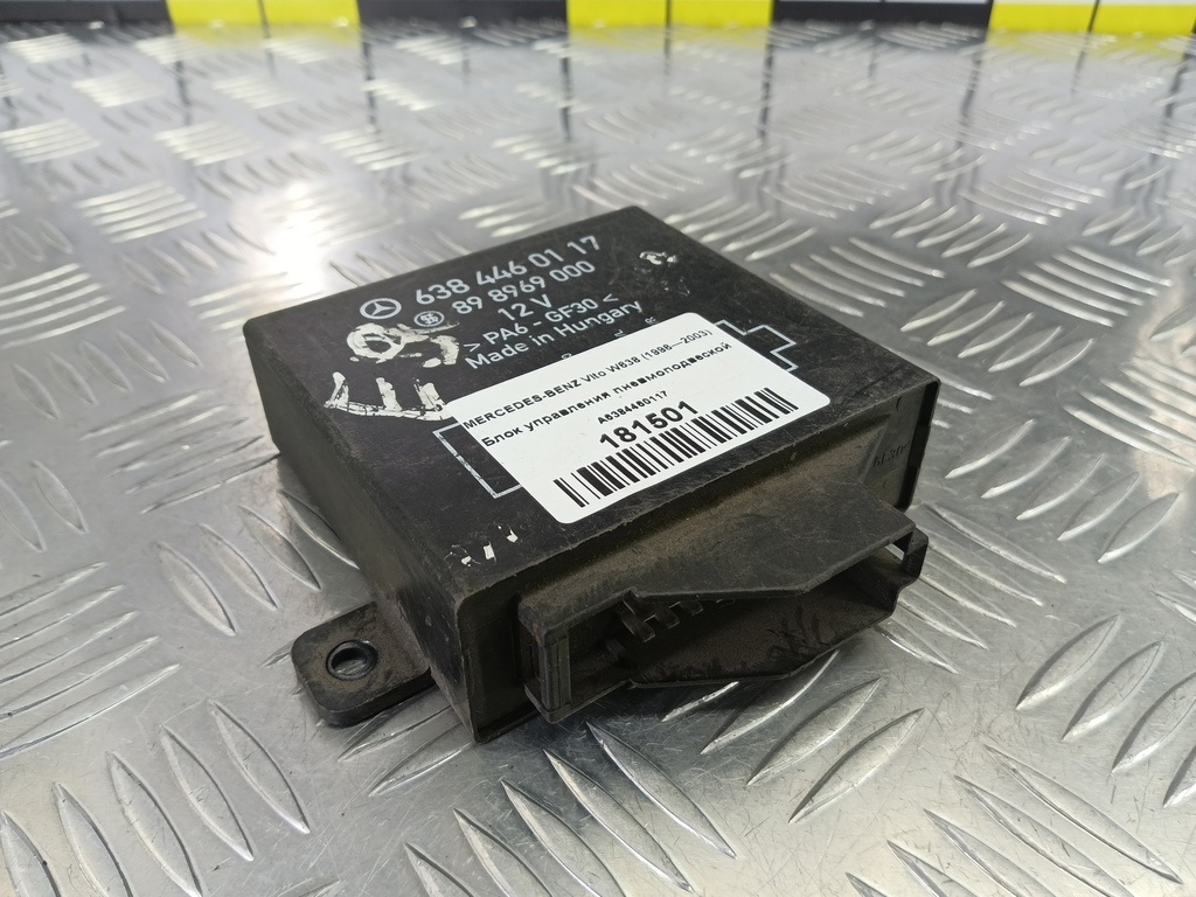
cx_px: 598
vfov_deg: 58.9
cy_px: 448
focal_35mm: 23
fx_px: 795
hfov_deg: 73.9
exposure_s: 1/50
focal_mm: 4.11
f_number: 1.6
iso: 142
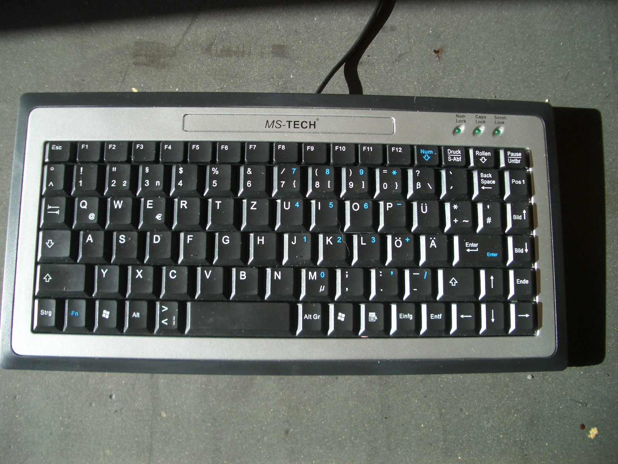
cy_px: 232
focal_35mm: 35
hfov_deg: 52.6
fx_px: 625
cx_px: 309
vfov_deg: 40.7
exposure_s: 1/250
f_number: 2.6
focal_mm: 5.8
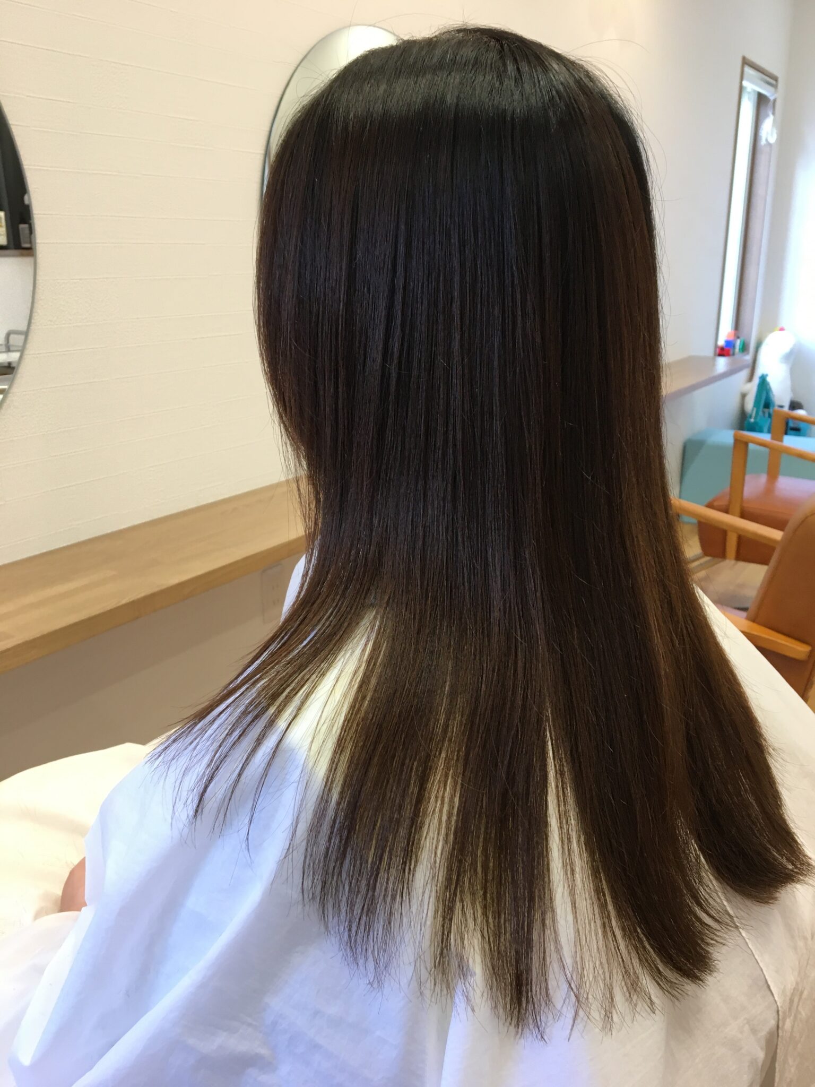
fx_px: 910
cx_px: 408
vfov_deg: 61.7
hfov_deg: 48.2
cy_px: 544
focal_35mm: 29
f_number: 2.2
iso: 40
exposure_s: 1/30
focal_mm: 4.15
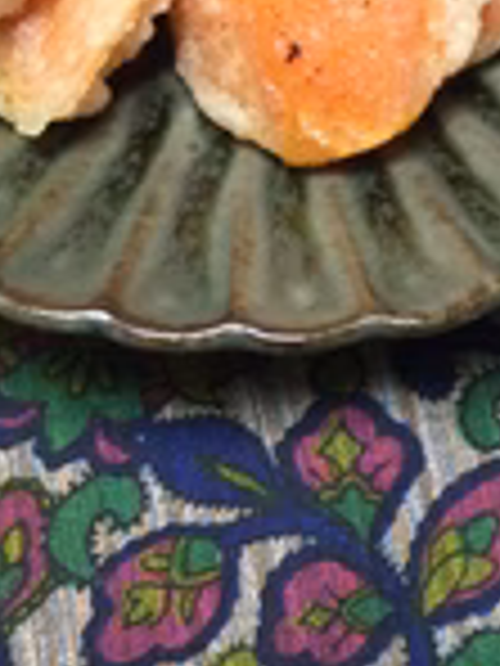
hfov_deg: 17.5
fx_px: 1618
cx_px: 329
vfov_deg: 22.1
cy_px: -50
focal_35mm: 84
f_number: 2.4
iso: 100
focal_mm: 3.3
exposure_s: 1/30
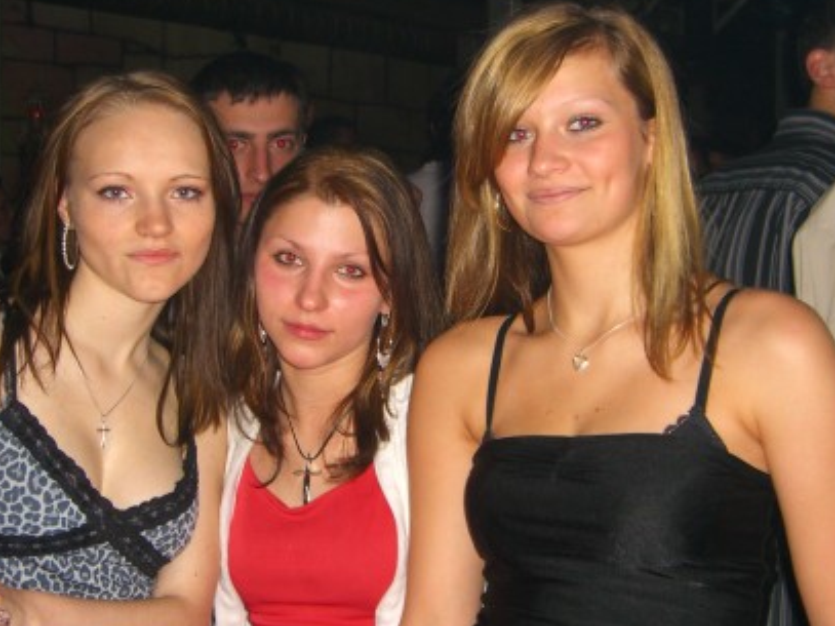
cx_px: 390
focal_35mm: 56
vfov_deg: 26.1
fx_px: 1350
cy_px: 300
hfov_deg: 34.3
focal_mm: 7.9
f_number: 2.8
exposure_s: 1/60
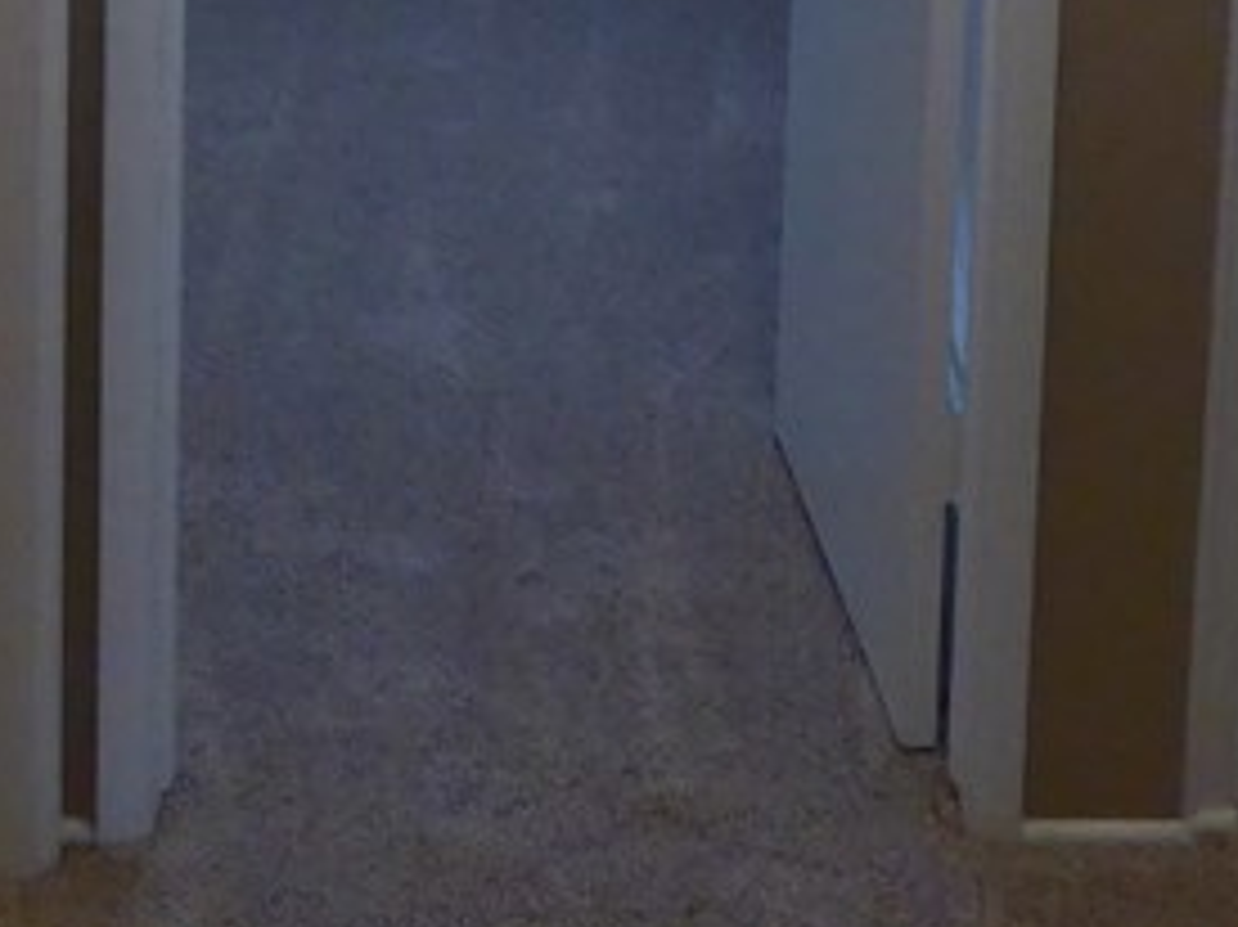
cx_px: 765
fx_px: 3325
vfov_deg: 14.5
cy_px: -594
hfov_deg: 21.1
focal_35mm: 93
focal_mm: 4.3
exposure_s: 1/125
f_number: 3.3
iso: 500
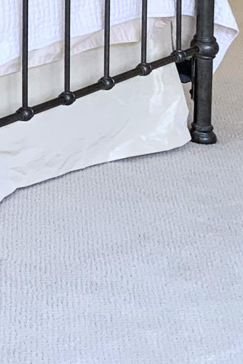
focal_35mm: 137
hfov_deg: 9.5
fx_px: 1387
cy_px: -106
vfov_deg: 14.4
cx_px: -200
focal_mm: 3
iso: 40
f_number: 1.8
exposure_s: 1/60
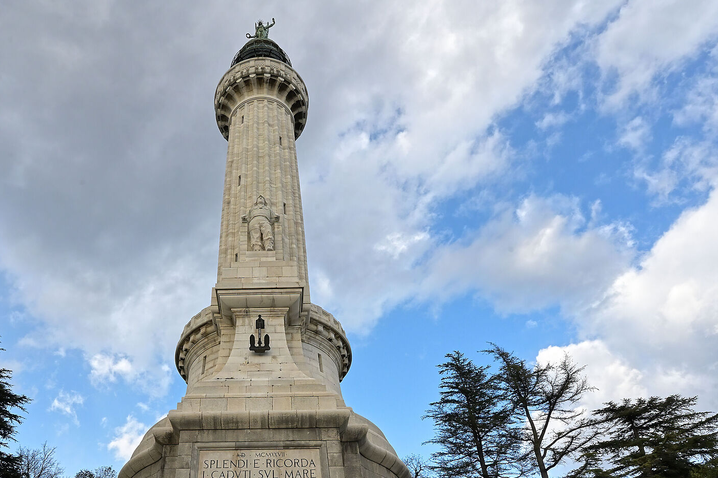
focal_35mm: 24
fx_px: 479
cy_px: 340
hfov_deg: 72.3
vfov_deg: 51.5
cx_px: 262
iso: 400
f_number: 18
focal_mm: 14
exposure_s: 1/160
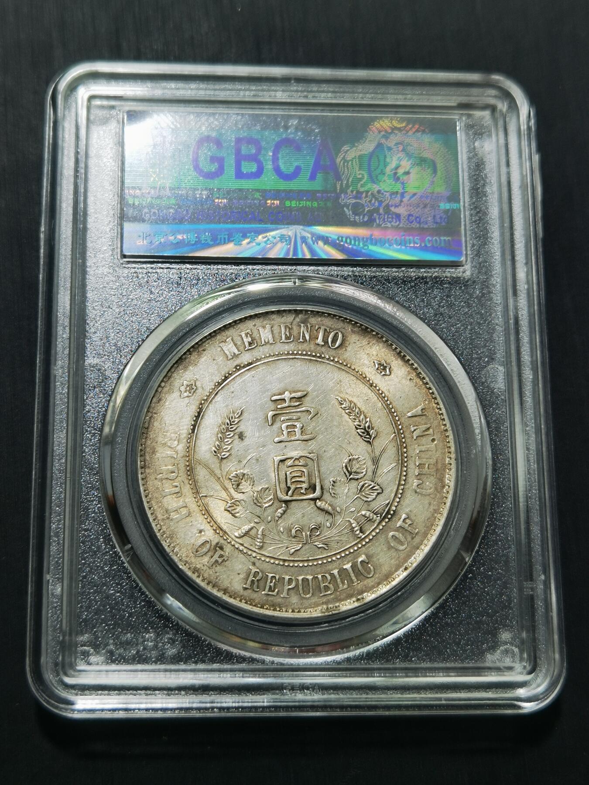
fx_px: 1339
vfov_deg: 32.7
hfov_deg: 24.8
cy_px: 392
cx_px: 294
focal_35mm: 59
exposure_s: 1/100
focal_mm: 6.67
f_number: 1.9
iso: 50
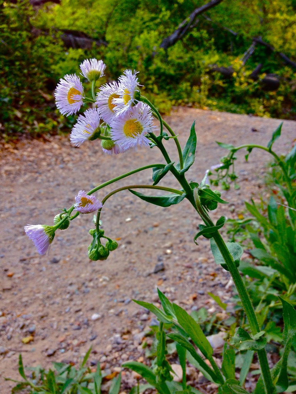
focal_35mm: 35
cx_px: 148
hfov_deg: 40.7
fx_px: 399
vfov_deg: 52.6
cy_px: 197
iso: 100
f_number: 2.4
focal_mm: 4.28
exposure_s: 1/120
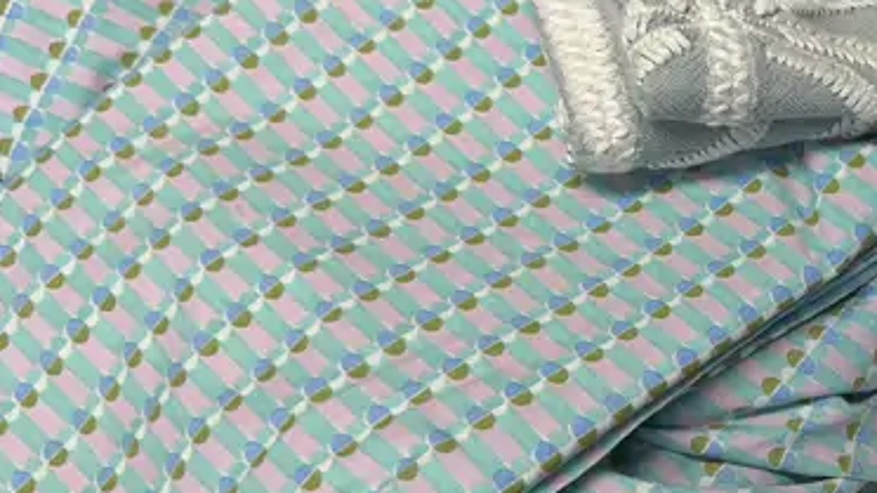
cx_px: 1030
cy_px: 321
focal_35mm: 72
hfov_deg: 26.4
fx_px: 1674
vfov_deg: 16.7
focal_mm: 6.86
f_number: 1.78
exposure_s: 1/100
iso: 64
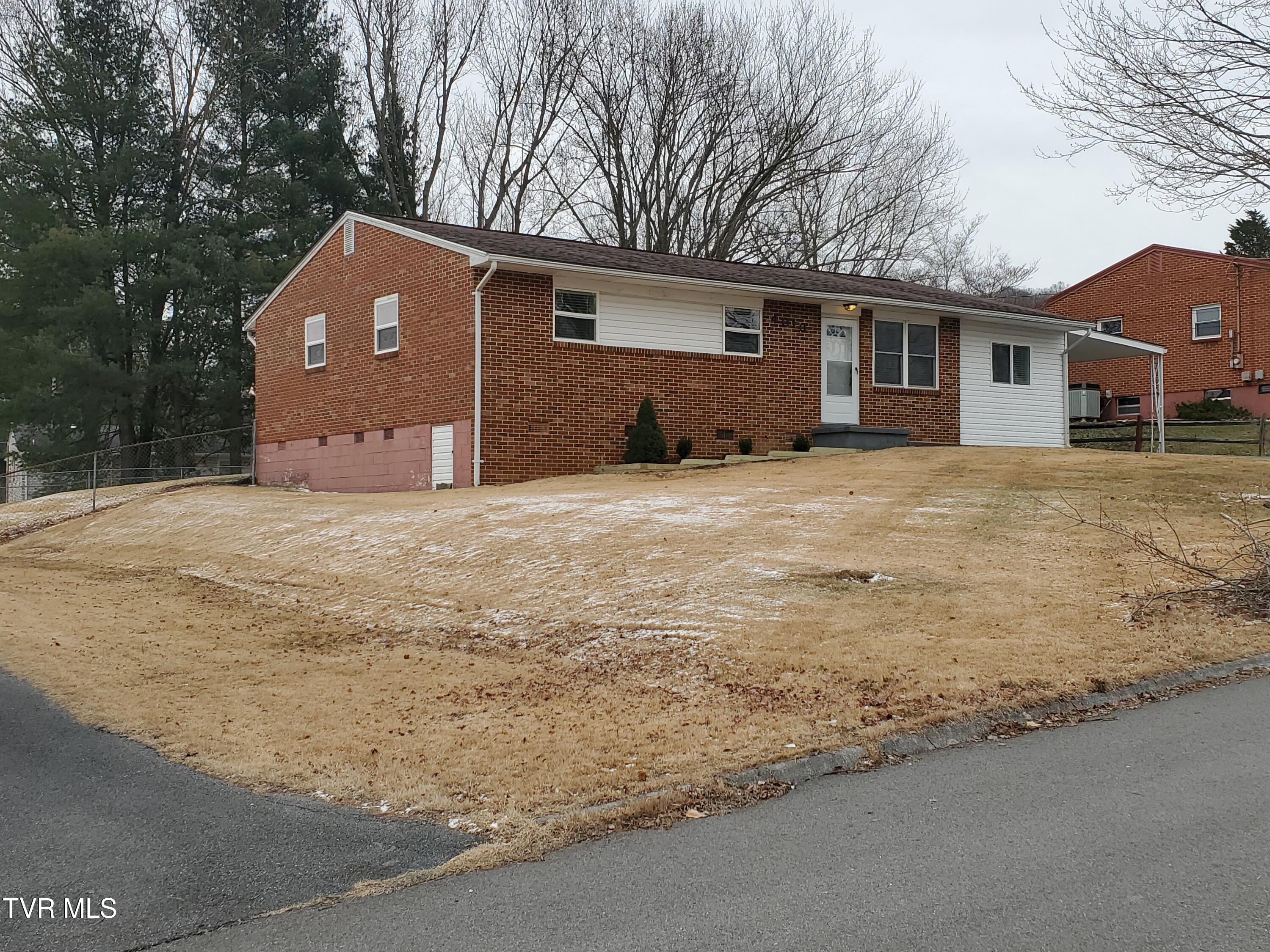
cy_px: 476
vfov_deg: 53.1
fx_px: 954
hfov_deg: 67.3
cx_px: 635
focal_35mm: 26
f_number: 2.4
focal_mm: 4.3
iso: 50
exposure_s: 1/289
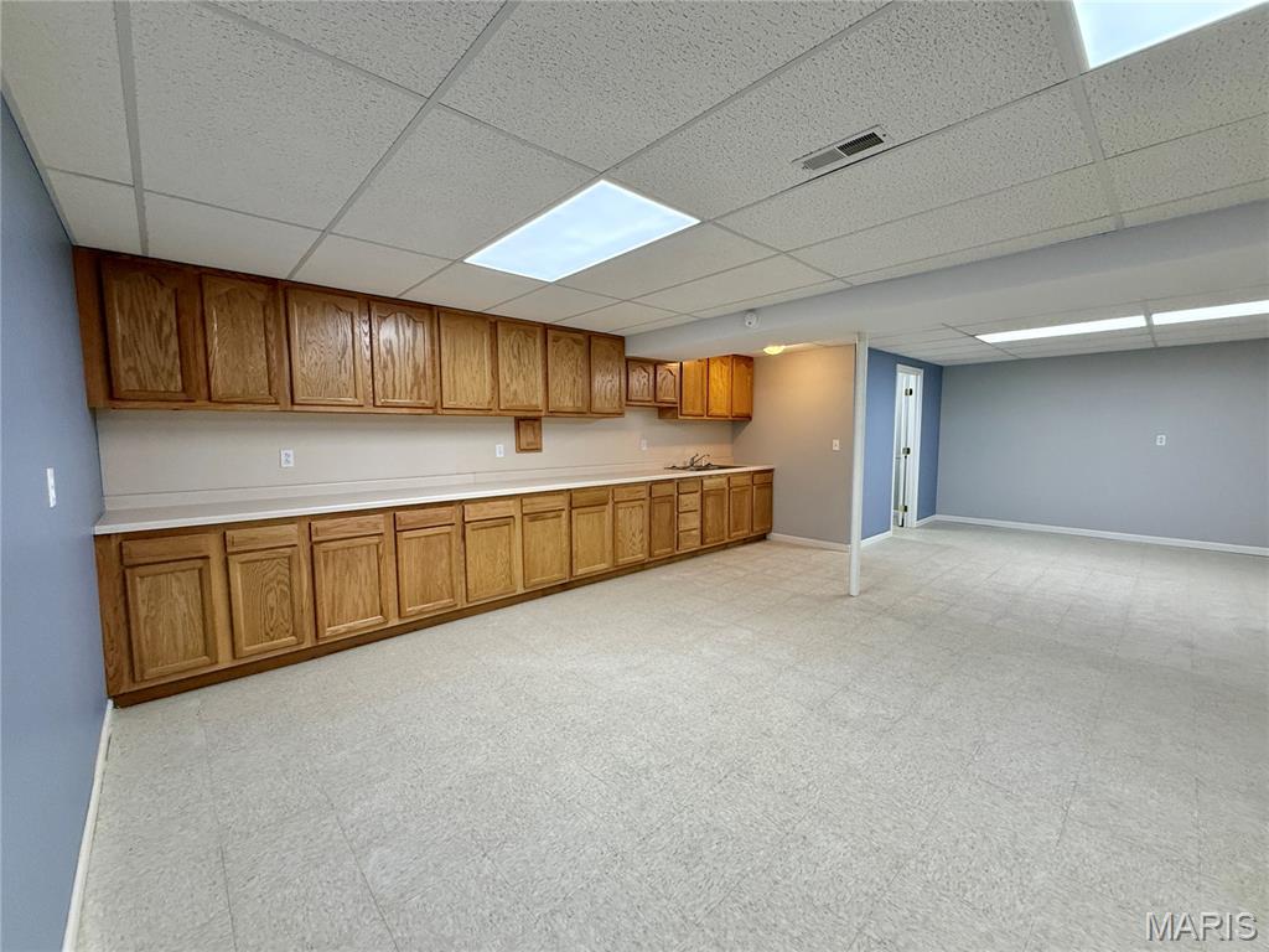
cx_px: 634
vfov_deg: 85.7
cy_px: 476
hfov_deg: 102.1
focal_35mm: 14
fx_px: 513
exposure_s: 1/120
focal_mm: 2.22
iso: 250
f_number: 2.2
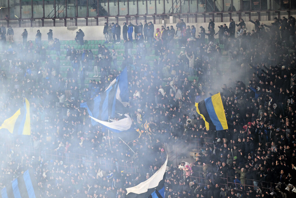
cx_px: 148
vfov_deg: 6.9
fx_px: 1645
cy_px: 99
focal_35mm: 200
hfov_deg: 10.3
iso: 1000
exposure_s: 1/125
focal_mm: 200
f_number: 3.2
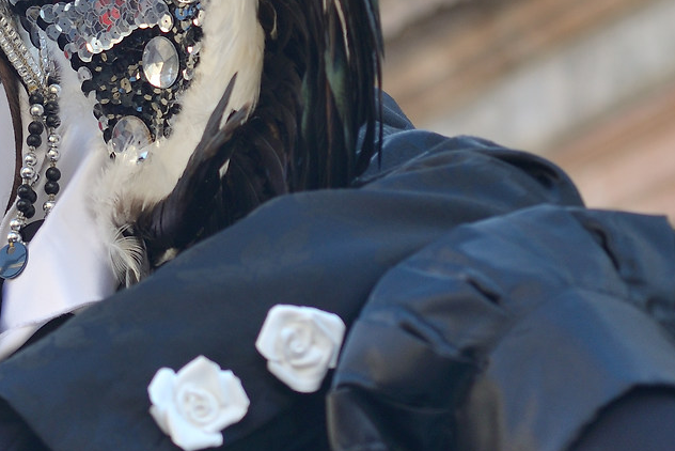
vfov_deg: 4.2
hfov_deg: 6.2
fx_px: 6059
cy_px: -90
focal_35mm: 323
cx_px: -548
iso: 250
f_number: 5
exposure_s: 1/320
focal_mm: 85
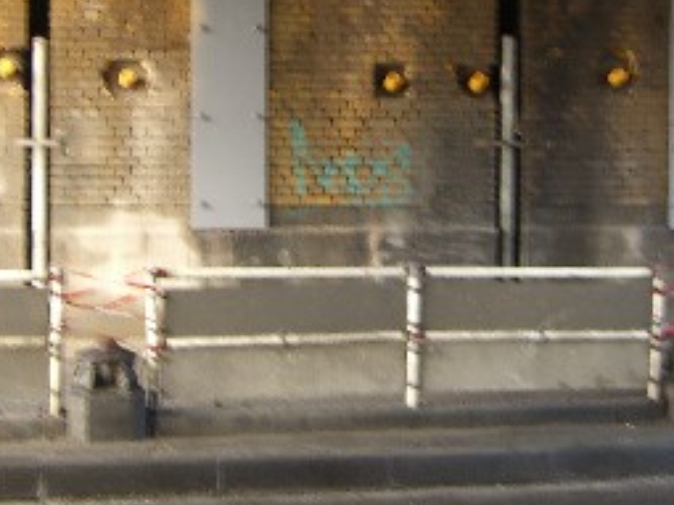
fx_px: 1693
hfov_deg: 22.5
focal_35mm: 87
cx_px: 313
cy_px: 75
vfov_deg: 16.8
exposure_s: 1/8
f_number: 2.8
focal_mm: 7.9
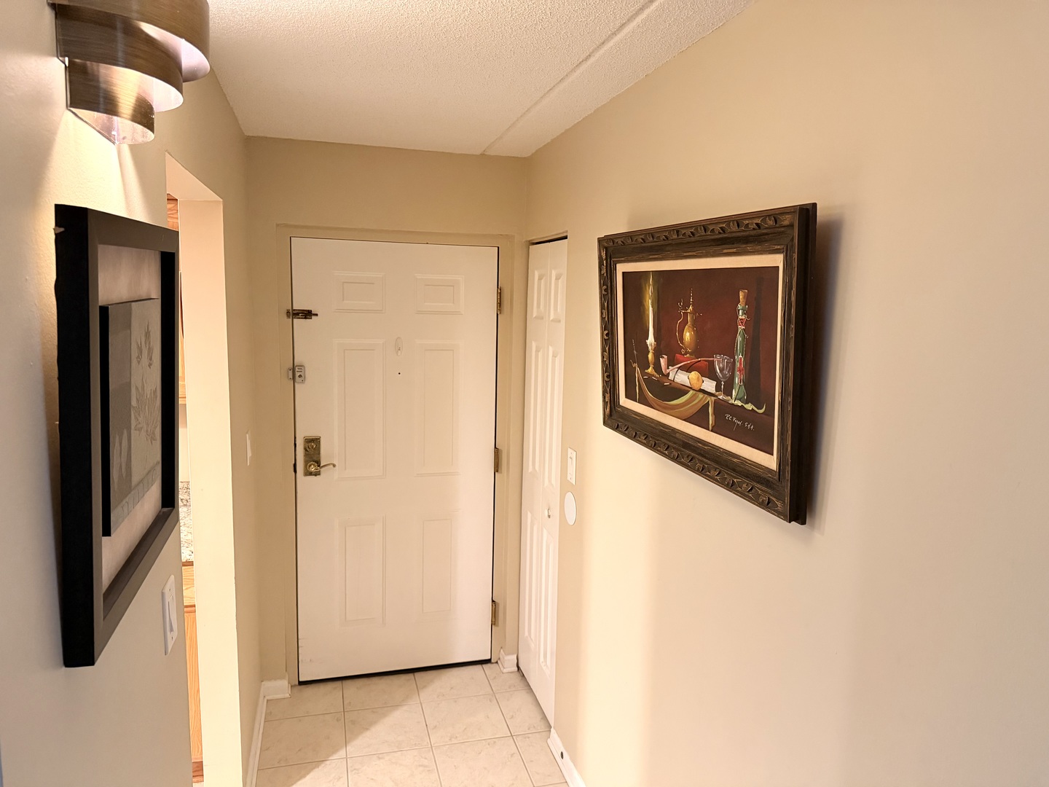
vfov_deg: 56.8
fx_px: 727
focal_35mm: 24
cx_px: 524
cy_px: 394
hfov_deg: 71.6
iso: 640
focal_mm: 6.76
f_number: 1.78
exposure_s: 1/60
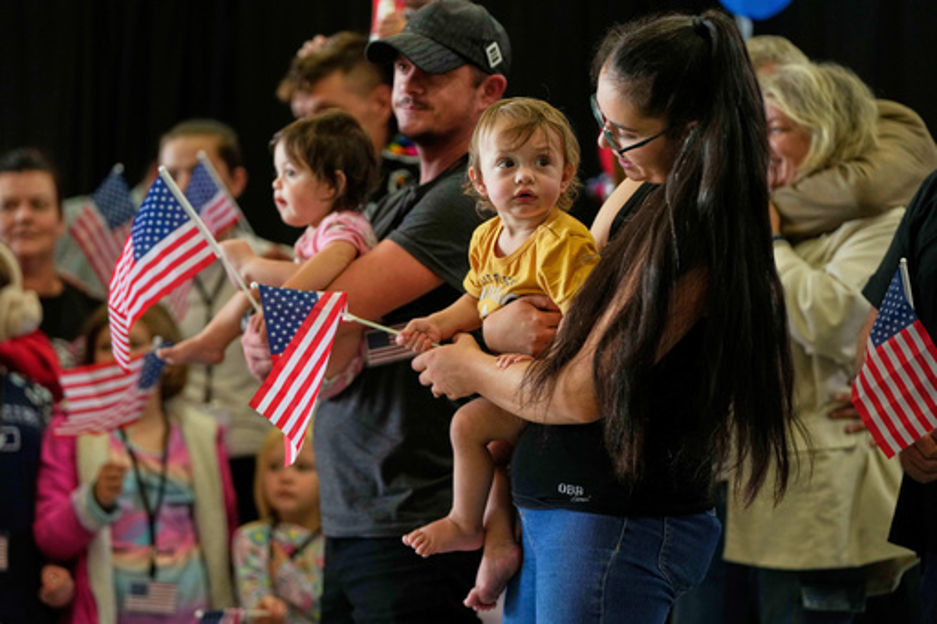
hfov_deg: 16.5
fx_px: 3226
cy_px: 312
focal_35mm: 124
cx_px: 468
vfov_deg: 11.0
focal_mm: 124
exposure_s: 1/500
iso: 1000
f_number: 2.8
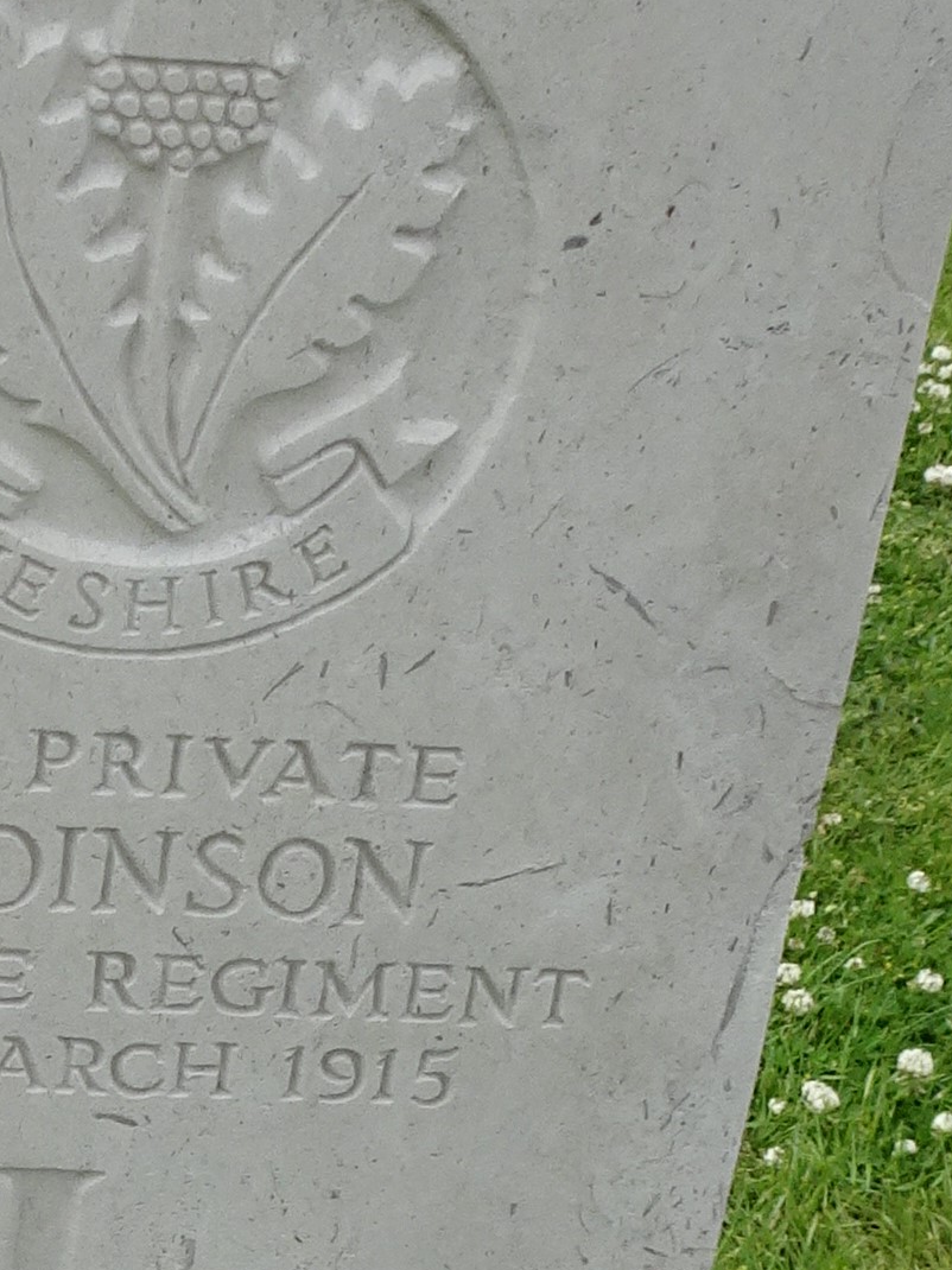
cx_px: 214
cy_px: 926
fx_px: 1871
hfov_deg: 28.1
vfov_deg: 36.8
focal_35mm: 51
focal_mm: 4.1
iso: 80
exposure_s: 1/640
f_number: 3.5
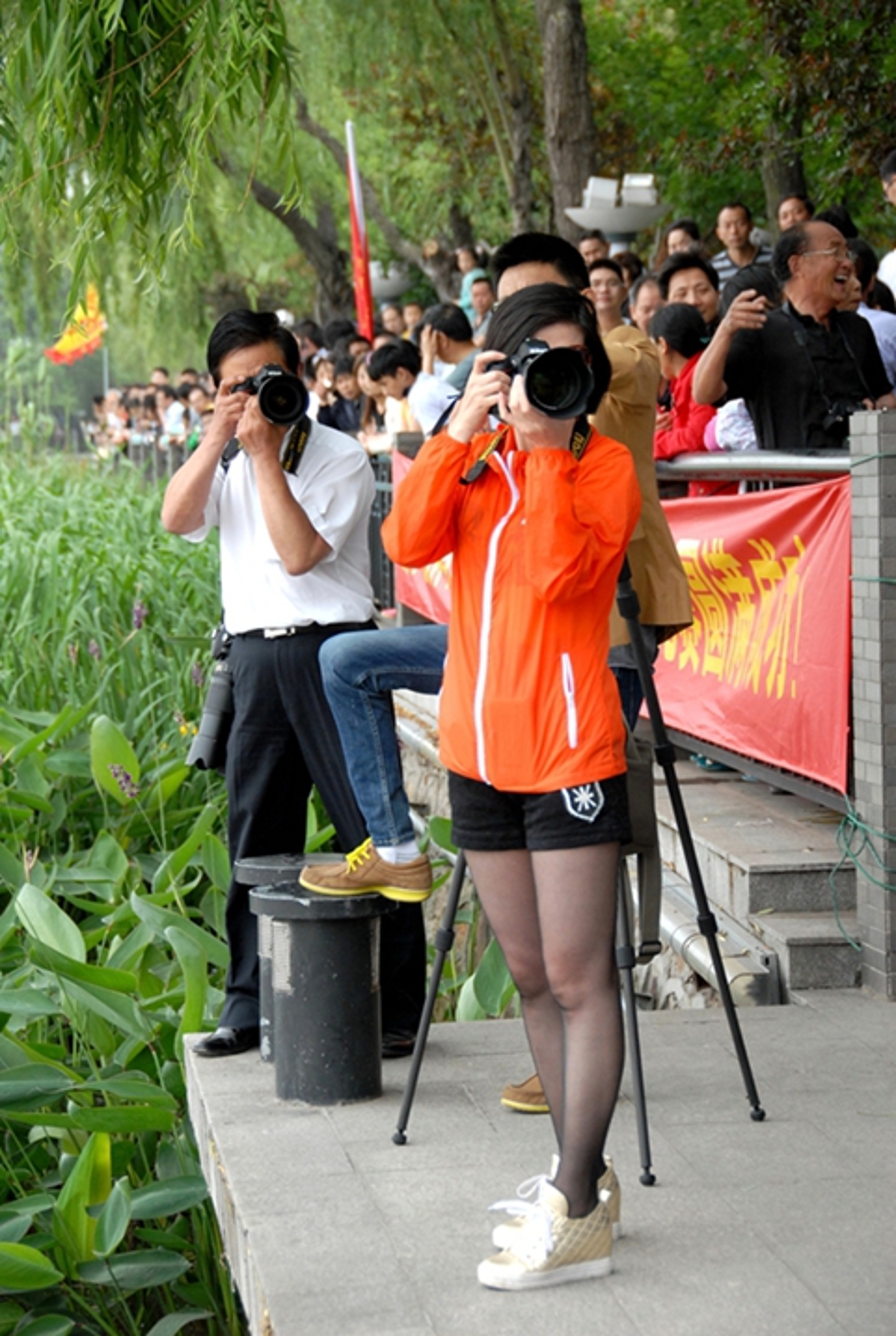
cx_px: 448
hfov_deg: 14.1
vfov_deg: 20.9
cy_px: 668
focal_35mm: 98
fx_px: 3624
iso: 500
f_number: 5
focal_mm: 65
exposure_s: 1/400
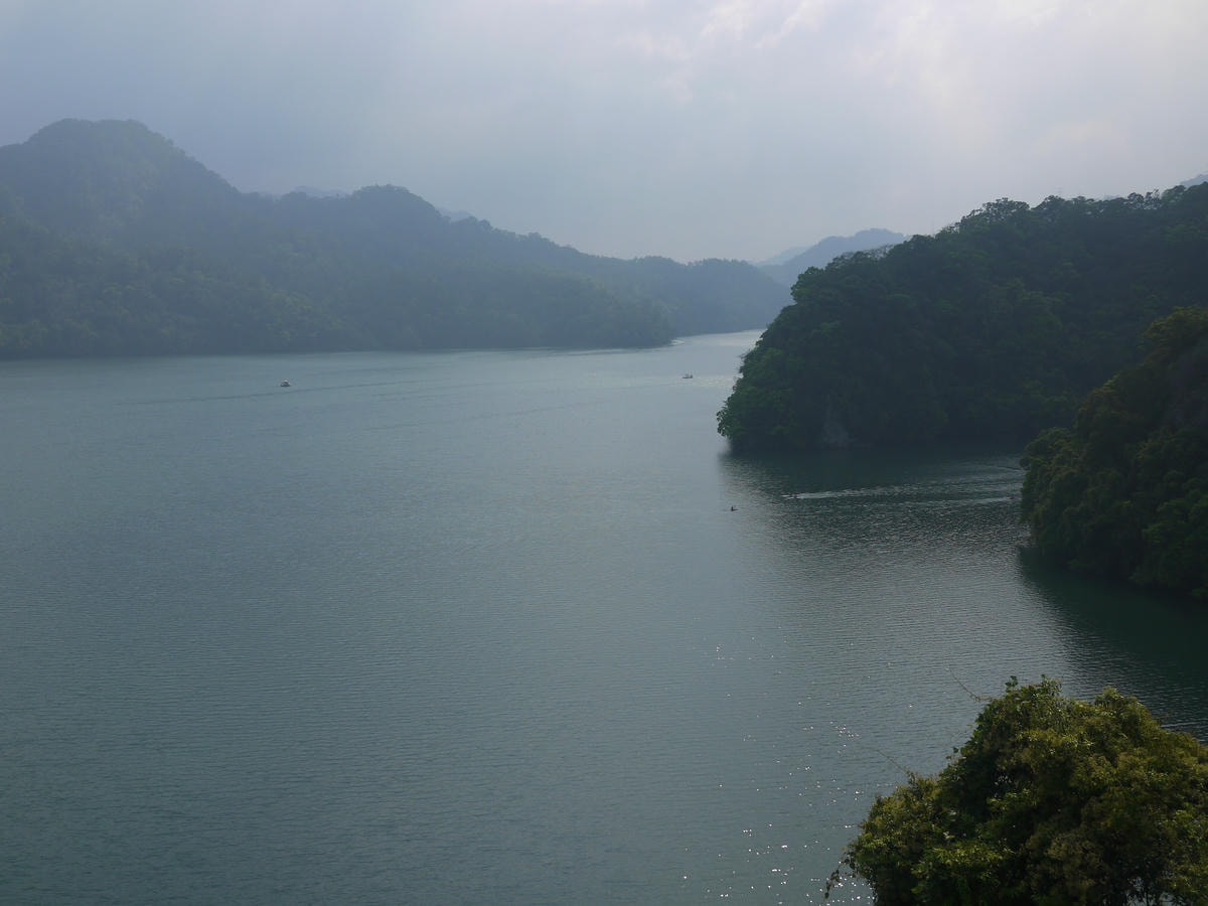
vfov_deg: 36.0
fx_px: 1396
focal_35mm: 40
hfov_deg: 46.8
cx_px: 604
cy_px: 453
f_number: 7.1
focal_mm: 20
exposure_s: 1/1300
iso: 160
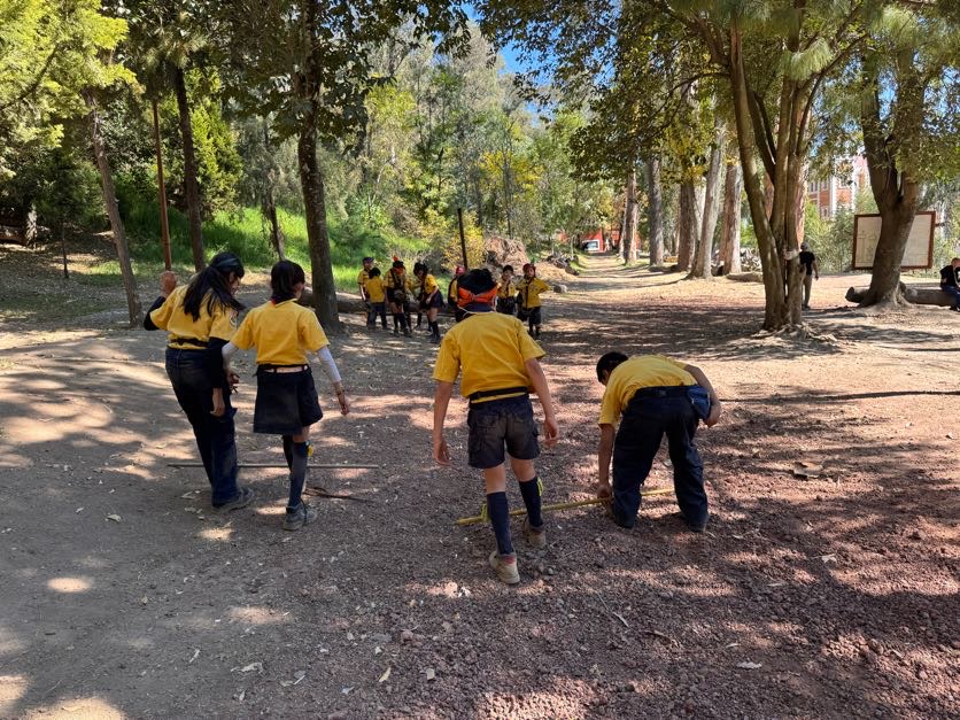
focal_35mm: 24
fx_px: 666
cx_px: 480
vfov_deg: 56.8
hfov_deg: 71.6
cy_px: 360
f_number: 1.78
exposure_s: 1/301
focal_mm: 6.76
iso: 80
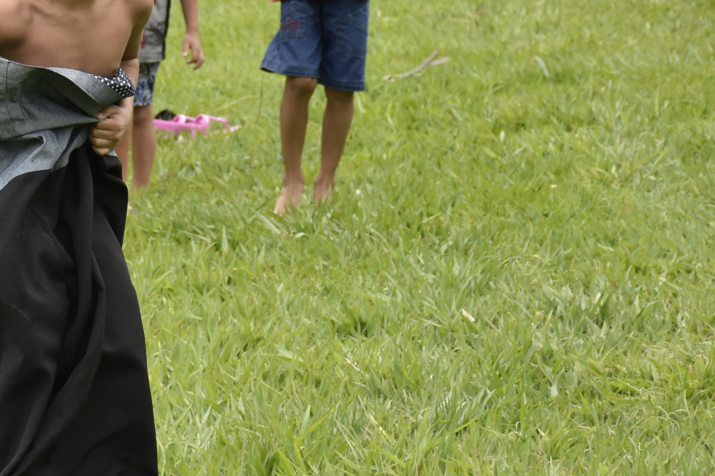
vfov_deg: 4.6
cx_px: 20
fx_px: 5977
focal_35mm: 301
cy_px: 66
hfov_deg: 6.8
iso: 200
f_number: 7.1
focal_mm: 80
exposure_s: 1/500
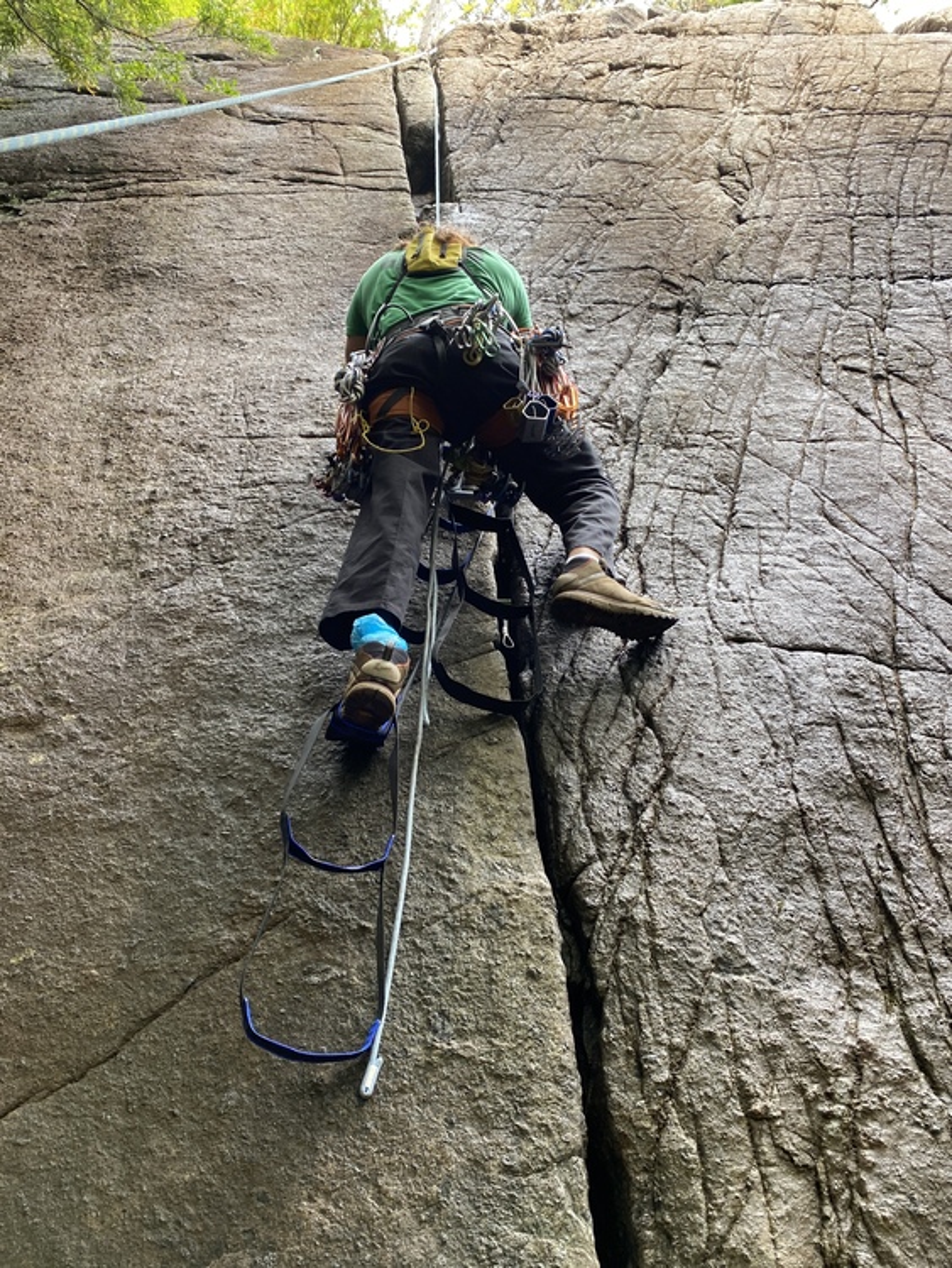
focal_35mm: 26
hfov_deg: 53.1
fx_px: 953
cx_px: 476
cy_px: 634
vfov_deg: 67.3
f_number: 1.8
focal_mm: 4.25
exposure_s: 1/121
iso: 100
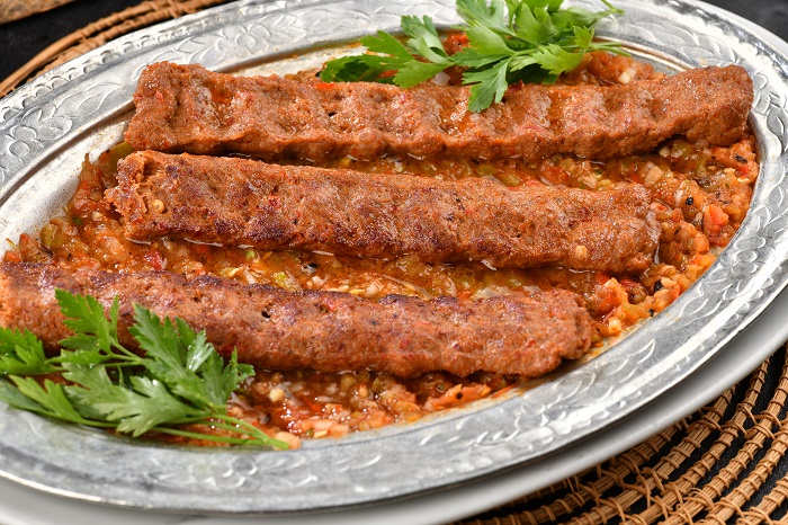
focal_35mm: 100
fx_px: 2188
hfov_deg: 20.4
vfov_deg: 13.7
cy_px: 262
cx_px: 394
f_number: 11
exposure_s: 1/250
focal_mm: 100
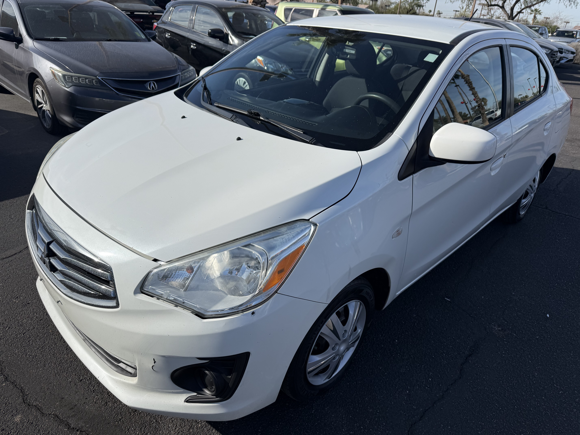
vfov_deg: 56.8
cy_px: 218
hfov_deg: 71.6
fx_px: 402
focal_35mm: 24
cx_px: 290
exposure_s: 1/7353
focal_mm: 6.76
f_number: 1.78
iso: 80
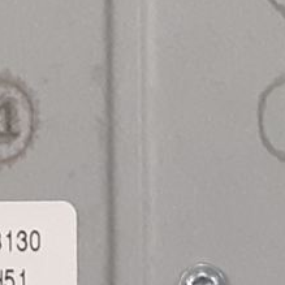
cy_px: 17
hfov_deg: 8.1
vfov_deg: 8.1
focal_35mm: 215
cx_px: 79
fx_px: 2003
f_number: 1.7
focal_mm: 3.93
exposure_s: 1/50
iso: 125
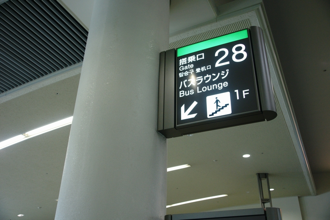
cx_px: 165
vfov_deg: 36.9
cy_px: 110
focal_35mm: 36
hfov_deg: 53.1
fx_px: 330
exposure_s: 1/80
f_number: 4
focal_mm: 24
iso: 400
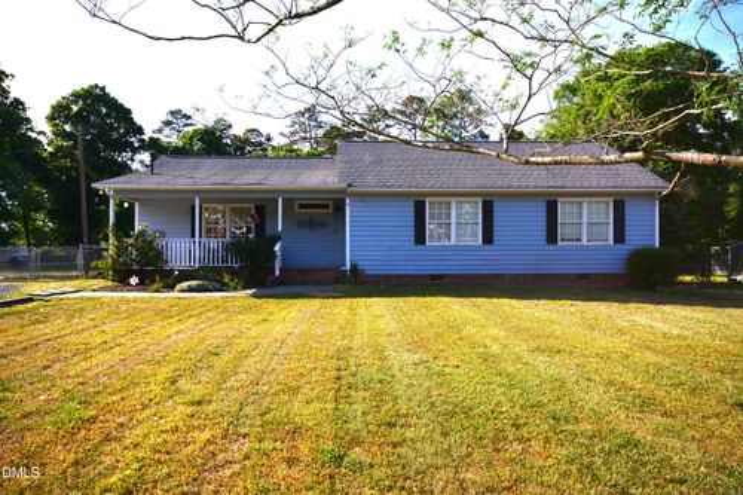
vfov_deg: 67.3
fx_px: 371
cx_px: 372
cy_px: 248
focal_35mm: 18
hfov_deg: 90.0
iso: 200
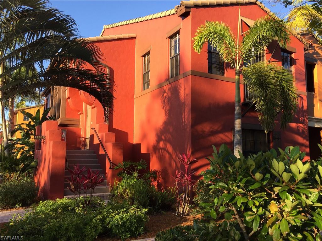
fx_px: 270
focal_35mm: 29
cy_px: 120
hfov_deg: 61.7
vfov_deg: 48.2
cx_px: 161
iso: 32
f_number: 2.2
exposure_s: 1/444
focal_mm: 4.15
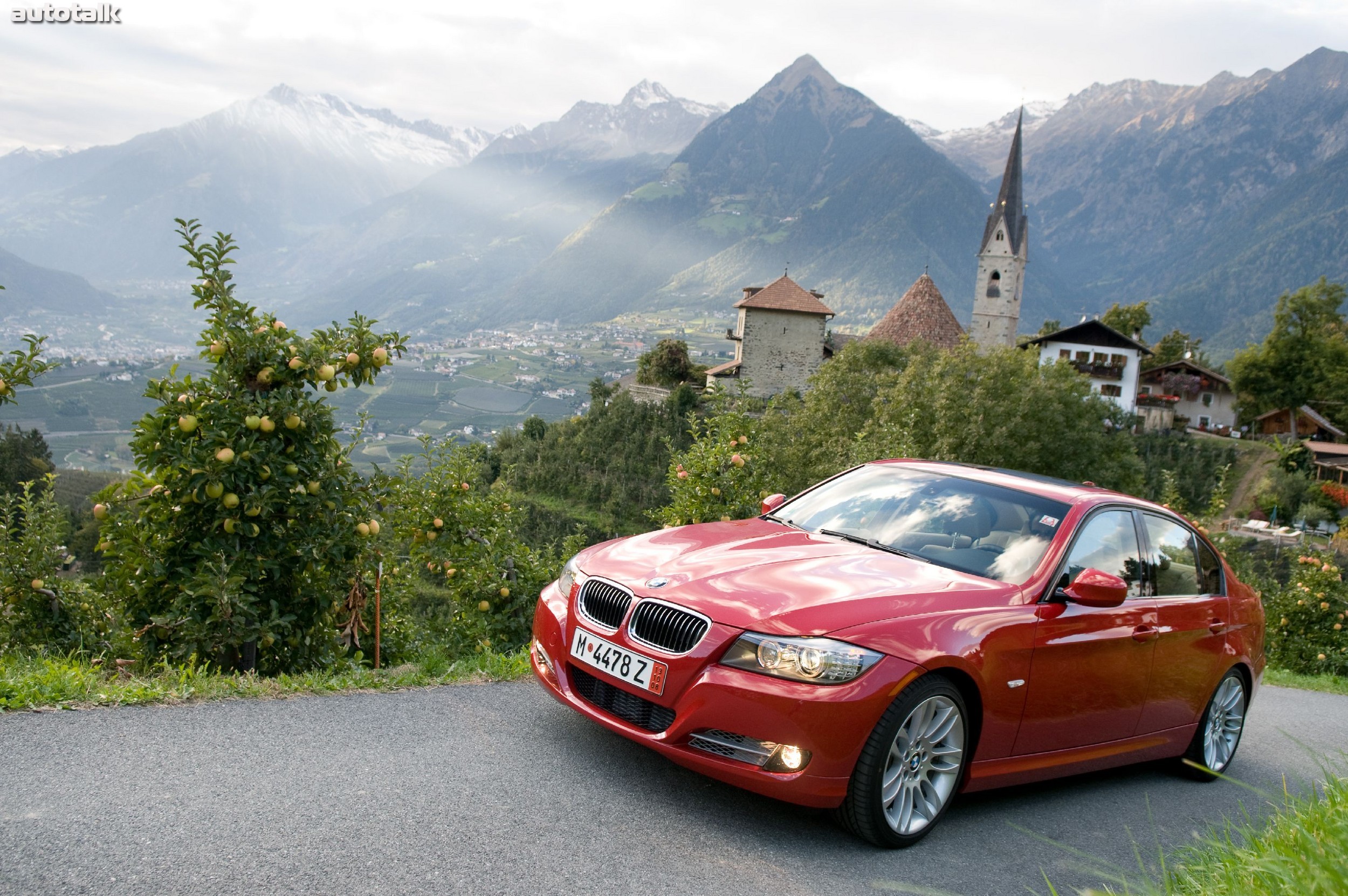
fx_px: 1122
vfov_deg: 43.5
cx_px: 674
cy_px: 448
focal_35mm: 30
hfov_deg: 62.0
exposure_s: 1/125
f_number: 5
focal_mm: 20
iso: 200
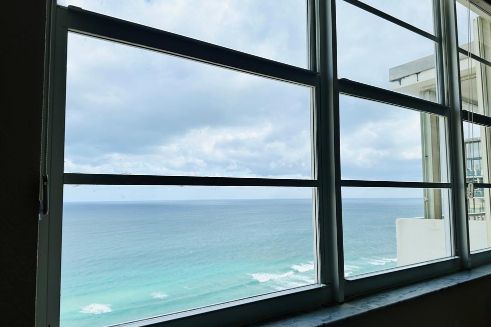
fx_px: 355
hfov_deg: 69.4
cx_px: 253
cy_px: 170
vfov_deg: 49.5
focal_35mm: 26
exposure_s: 1/1916
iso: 80
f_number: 1.78
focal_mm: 6.86
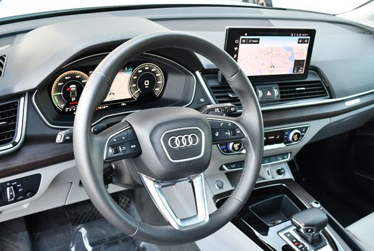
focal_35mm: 41
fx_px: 426
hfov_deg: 47.3
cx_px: 209
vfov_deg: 32.7
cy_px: 138
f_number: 3.5
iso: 900
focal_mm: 18
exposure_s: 1/125
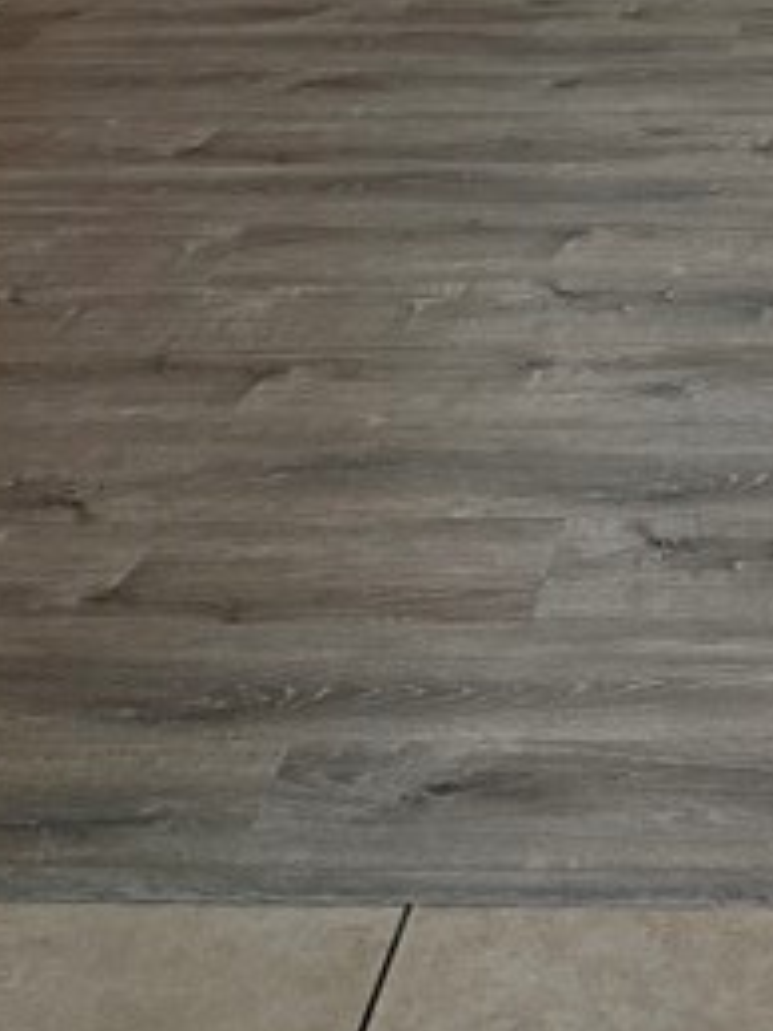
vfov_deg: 19.1
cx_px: 964
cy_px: -326
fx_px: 2831
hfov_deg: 14.9
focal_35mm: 95
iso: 400
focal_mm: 6.76
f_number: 1.78
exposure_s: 1/60
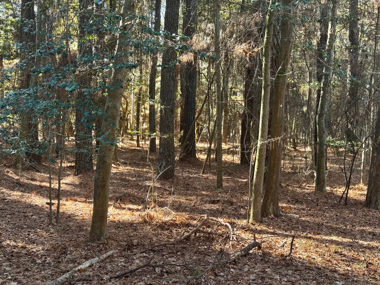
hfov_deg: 39.7
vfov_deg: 30.3
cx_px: 190
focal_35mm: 48
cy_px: 142
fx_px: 527
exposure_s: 1/79
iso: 100
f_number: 1.78
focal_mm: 6.76
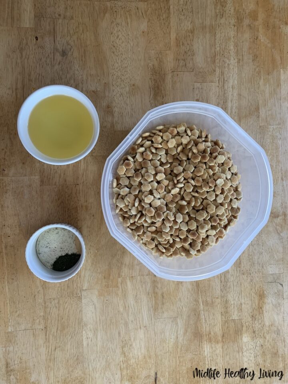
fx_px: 288
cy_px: 192
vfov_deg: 67.3
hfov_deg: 53.1
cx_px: 144
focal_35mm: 26
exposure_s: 1/60
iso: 200
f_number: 1.8
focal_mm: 4.25
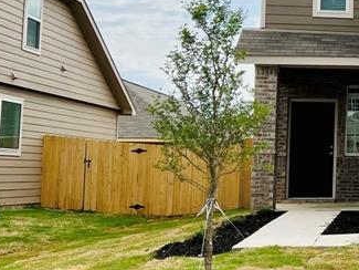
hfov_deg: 20.7
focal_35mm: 82
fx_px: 851
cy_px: 94
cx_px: 518
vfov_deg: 18.0
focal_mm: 5.7
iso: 50
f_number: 1.5
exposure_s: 1/6211
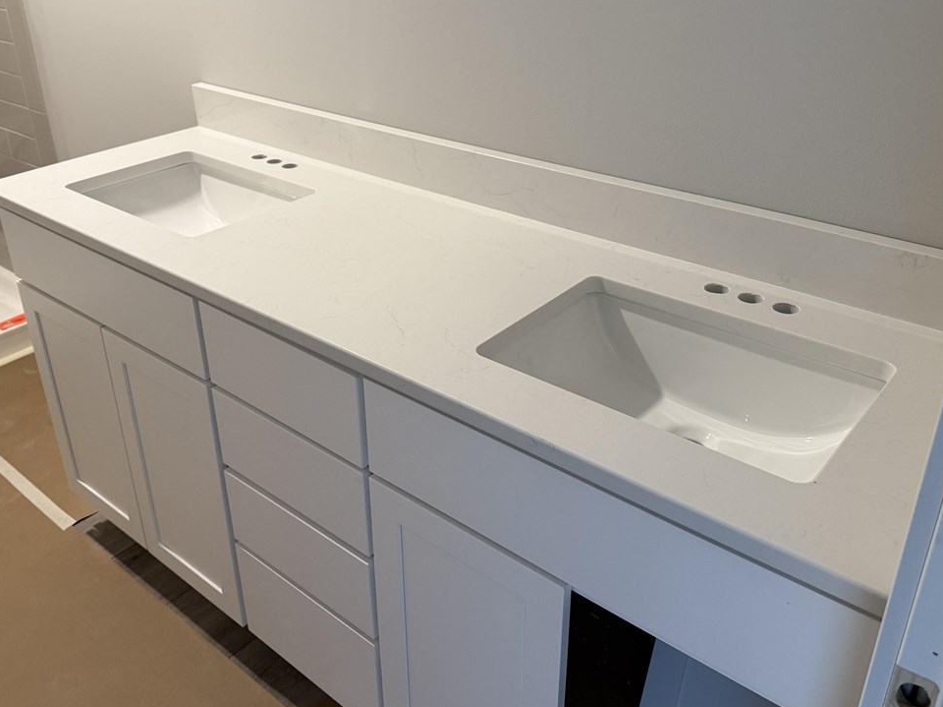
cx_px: 429
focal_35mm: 32
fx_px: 871
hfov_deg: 56.8
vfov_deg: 43.9
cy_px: 289
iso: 250
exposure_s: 1/60
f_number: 1.78
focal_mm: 6.76
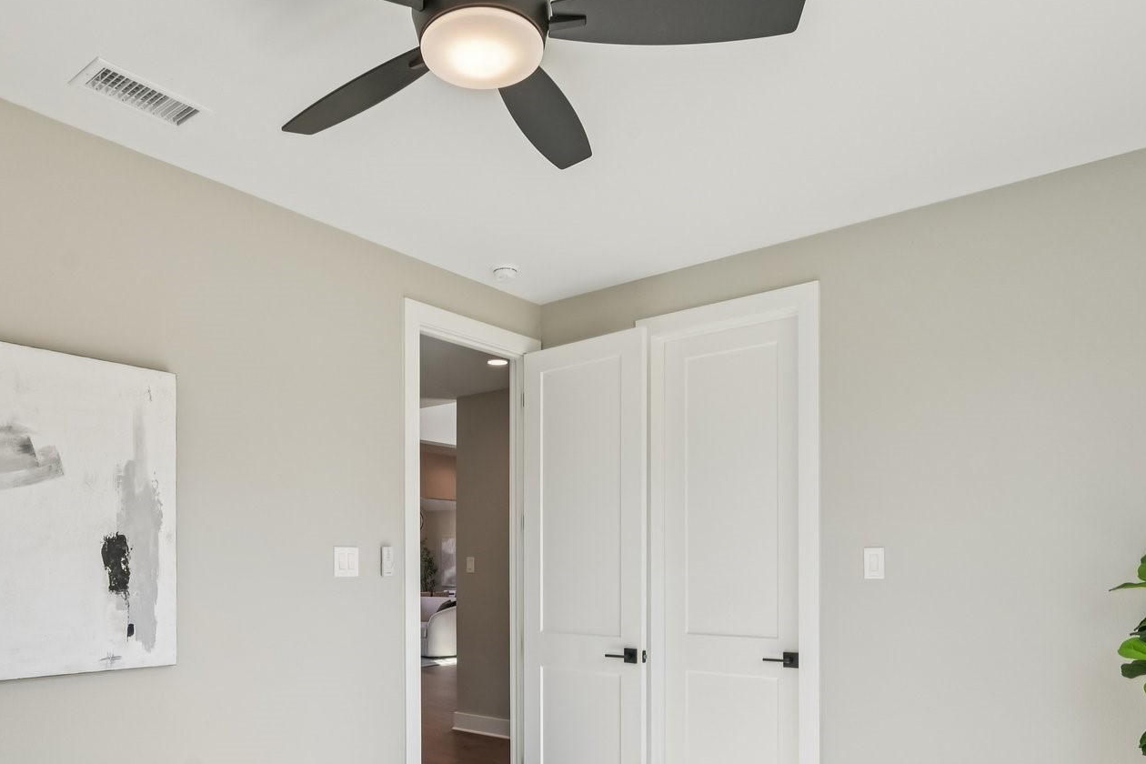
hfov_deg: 69.3
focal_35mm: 26
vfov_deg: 48.0
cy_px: 556
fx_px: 828
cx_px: 529
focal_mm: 16
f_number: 8
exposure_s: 1/320
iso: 400
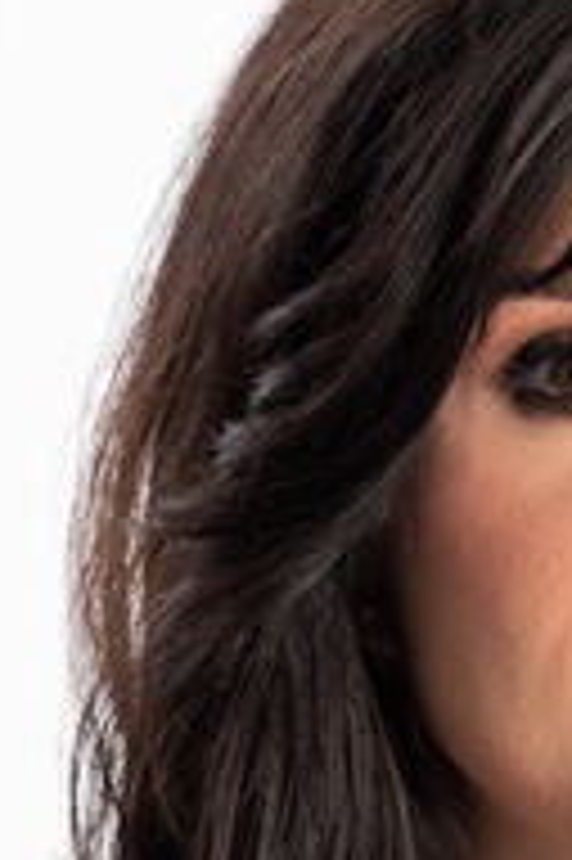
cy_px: 950
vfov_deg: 2.7
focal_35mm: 750
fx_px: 17906
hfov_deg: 1.8
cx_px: 547
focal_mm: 140
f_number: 4.5
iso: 160
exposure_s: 1/160
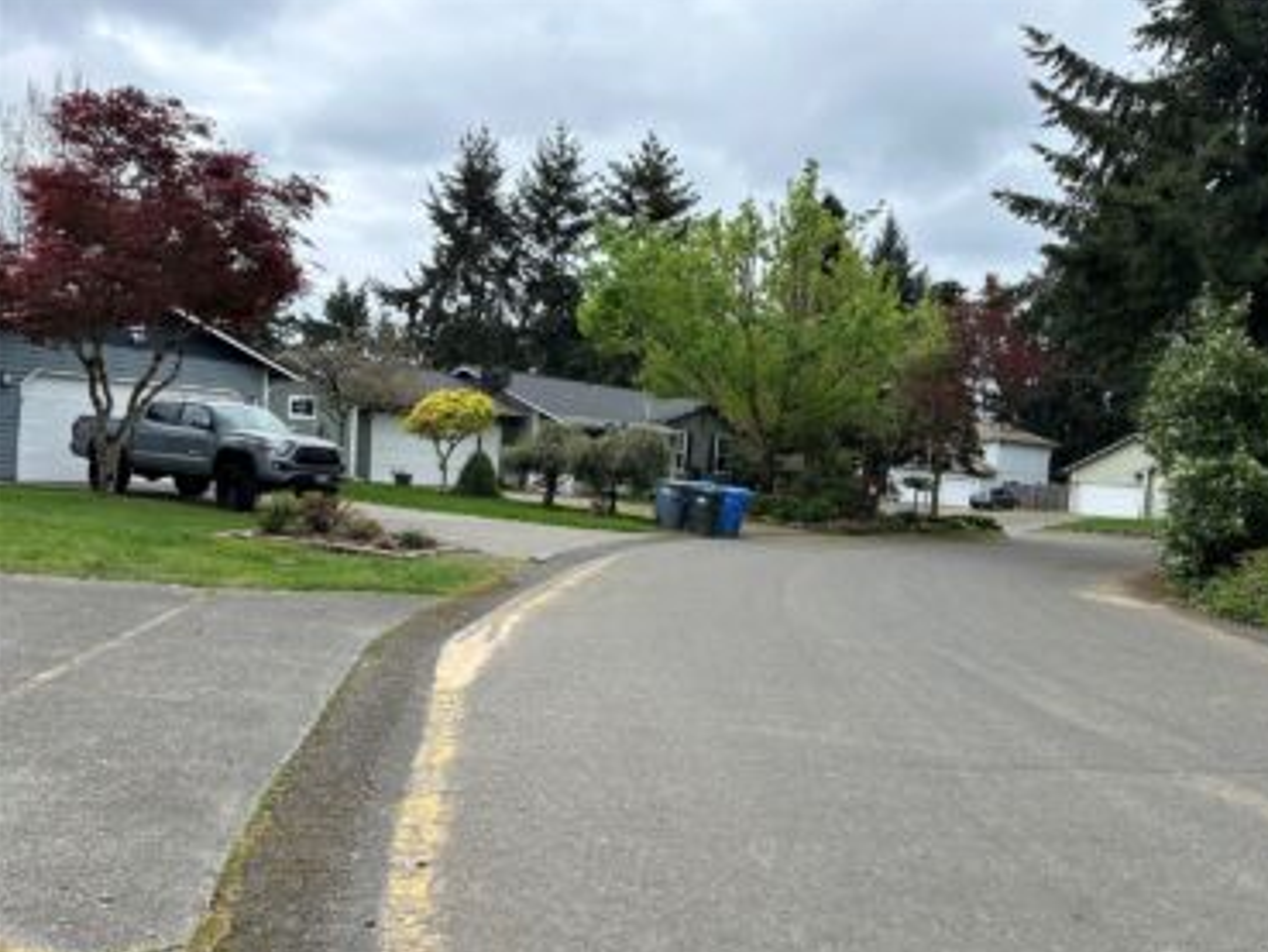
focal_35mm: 26
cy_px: 495
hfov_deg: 67.2
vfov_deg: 53.1
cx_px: 684
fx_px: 953
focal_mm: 6.86
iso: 80
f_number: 1.78
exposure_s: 1/2299
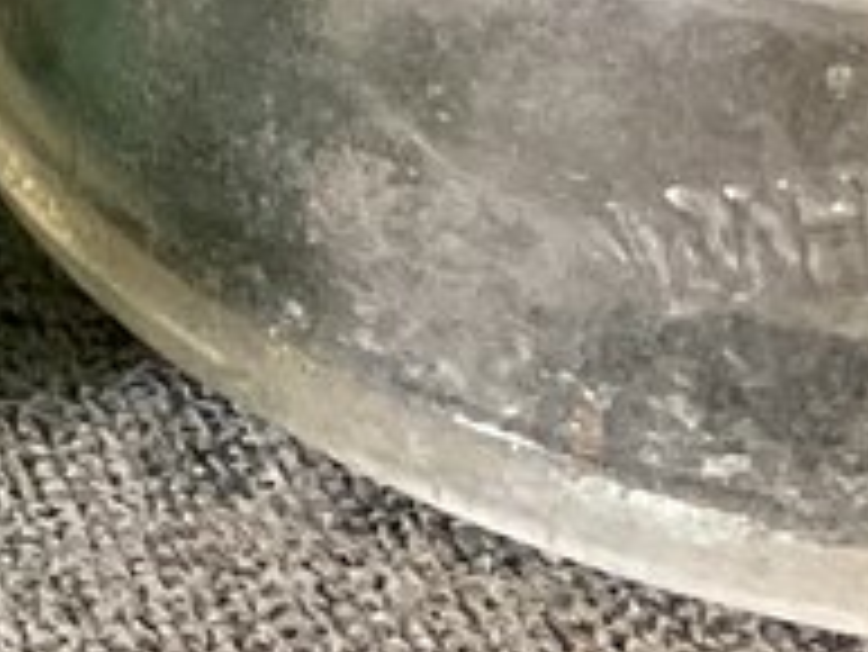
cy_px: -479
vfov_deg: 6.4
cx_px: -1086
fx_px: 5696
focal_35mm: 227
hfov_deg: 8.1
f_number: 1.8
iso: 200
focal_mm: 3
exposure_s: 1/60
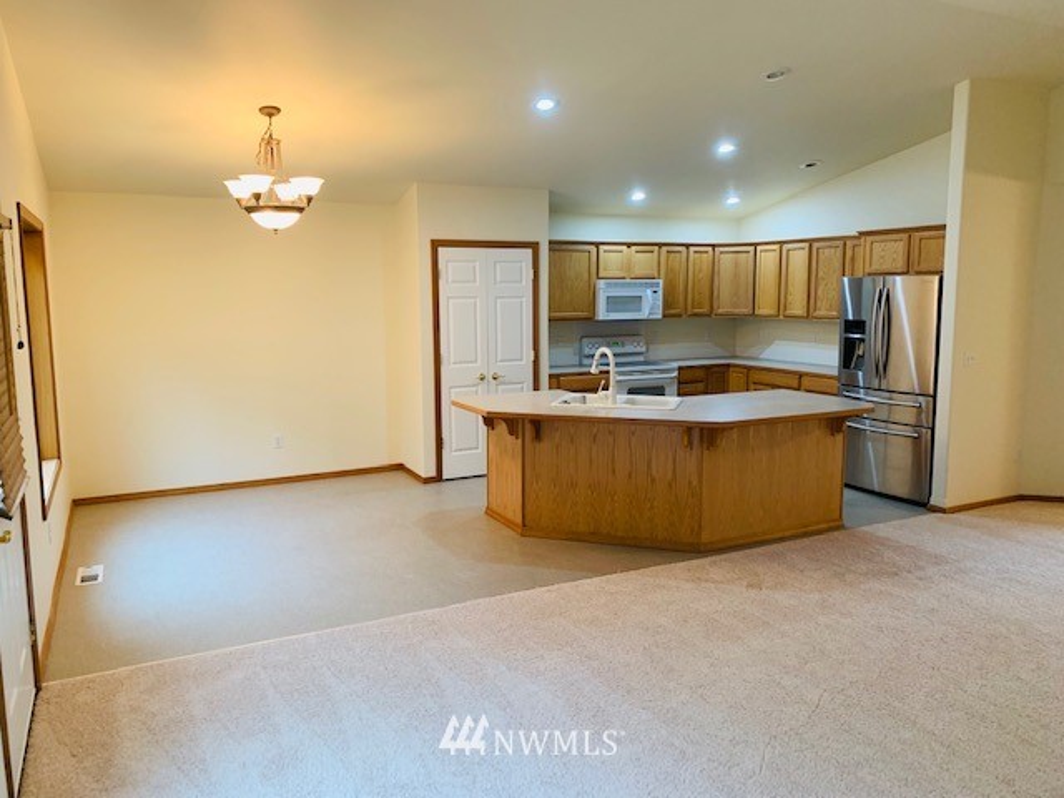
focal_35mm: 26
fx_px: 799
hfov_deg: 67.3
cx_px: 532
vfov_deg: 53.1
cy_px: 399
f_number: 1.8
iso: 160
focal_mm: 4.25
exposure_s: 1/60
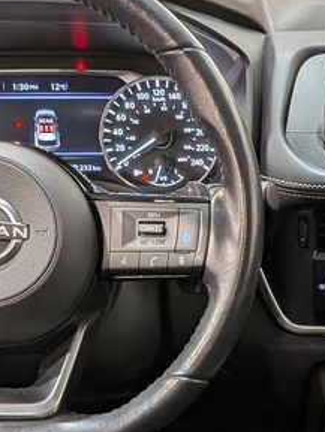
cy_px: 487
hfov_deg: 16.4
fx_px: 1063
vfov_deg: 21.7
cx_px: 430
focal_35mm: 85
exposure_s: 1/24
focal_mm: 4.53
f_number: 1.7
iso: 48
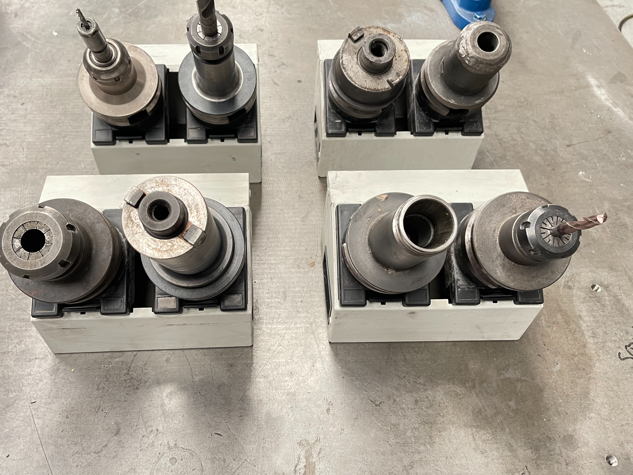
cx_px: 293
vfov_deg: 46.7
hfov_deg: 59.9
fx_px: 549
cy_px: 208
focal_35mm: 30
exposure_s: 1/60
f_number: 1.6
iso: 250
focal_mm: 5.1
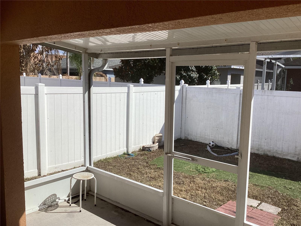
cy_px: 113
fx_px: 270
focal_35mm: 31
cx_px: 150
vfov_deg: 45.4
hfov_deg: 58.4
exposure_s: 1/1508
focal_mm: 3.3
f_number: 2.4
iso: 25
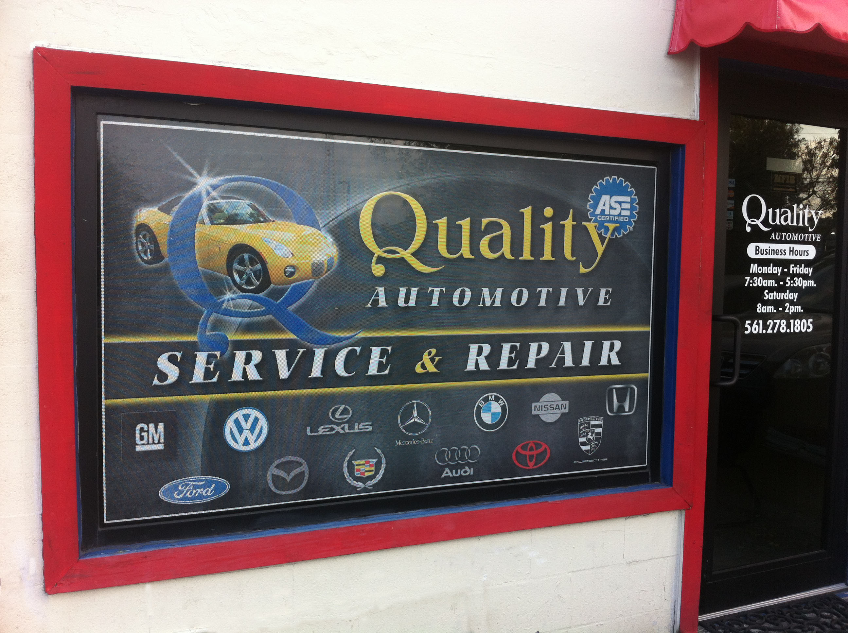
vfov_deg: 40.6
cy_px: 316
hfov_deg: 52.7
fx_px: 856
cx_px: 424
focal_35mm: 35
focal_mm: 3.85
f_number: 2.8
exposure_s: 1/121
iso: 80
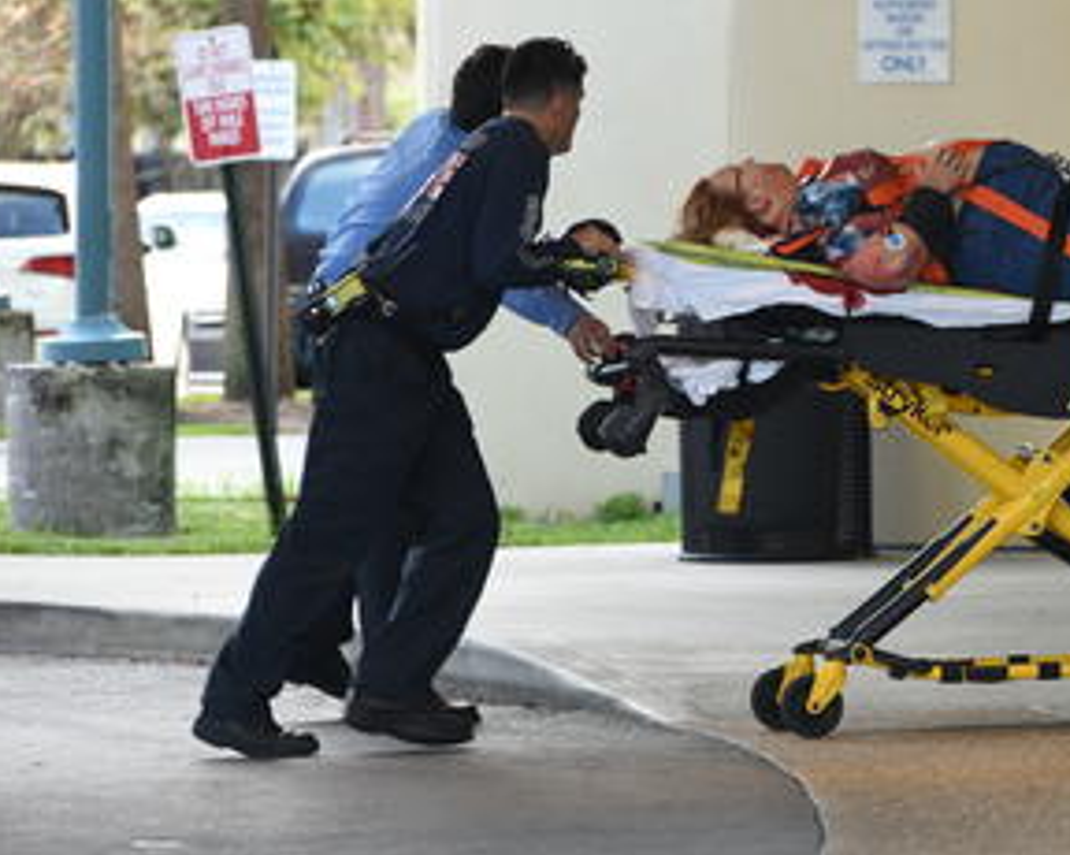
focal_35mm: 334
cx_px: 933
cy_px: 424
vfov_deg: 4.6
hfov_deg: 5.8
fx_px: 10570
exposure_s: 1/160
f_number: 6.3
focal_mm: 200
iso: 500
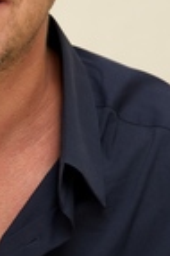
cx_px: 21
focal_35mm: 421
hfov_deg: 3.3
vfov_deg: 4.9
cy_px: 79
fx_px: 2989
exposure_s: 1/60
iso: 1000
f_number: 5.6
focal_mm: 150
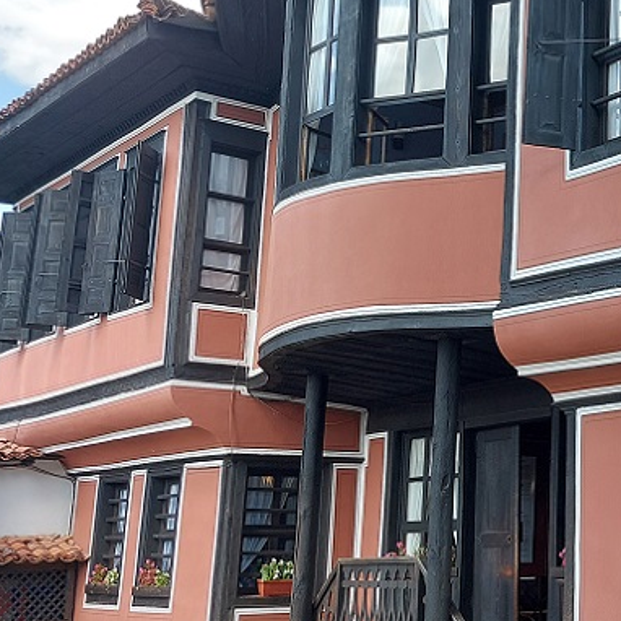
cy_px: 295
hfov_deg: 25.9
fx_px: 1238
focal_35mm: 61
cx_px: 692
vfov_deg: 28.2
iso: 25
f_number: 1.8
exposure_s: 1/161
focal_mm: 5.23
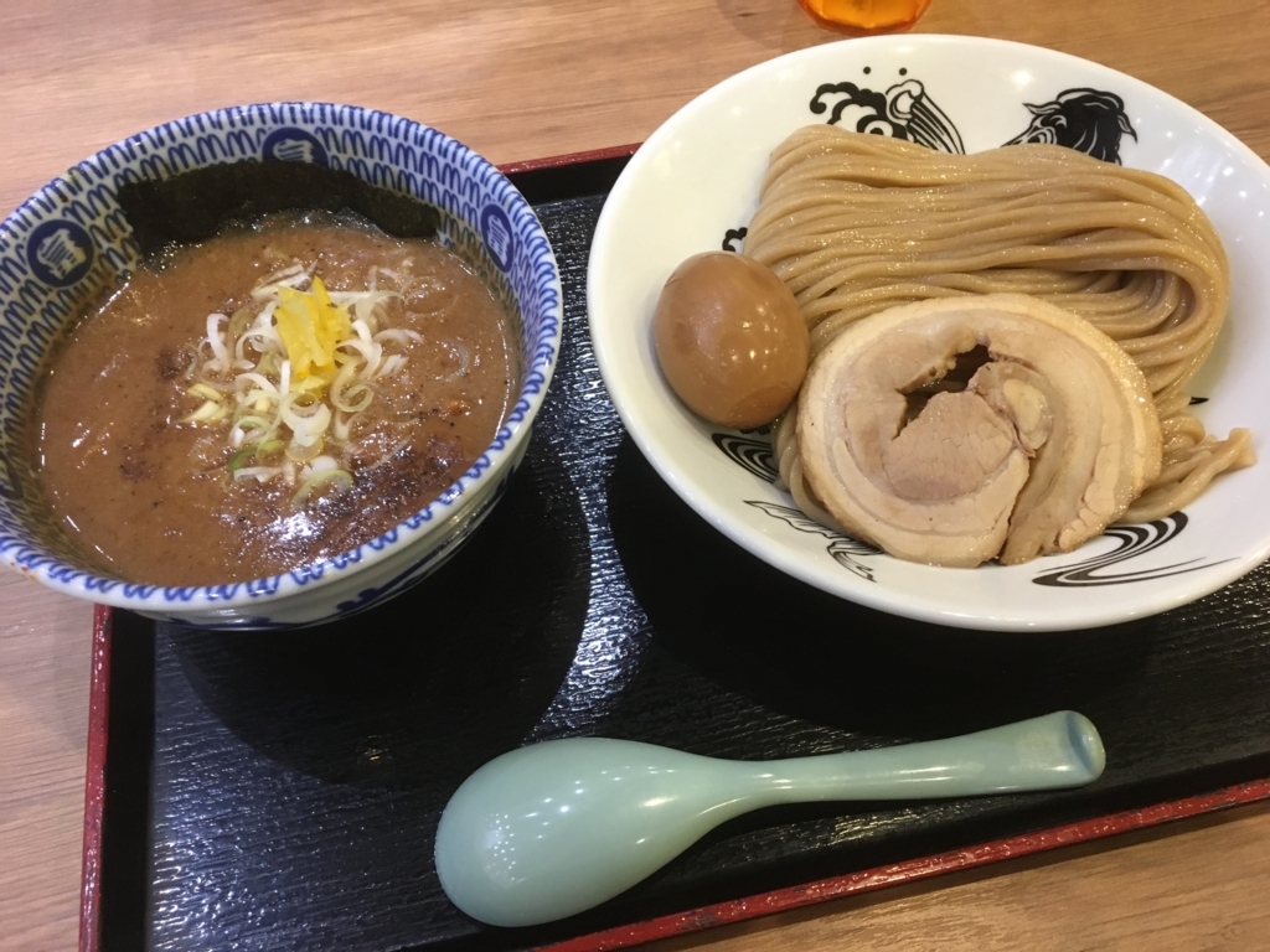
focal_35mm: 29
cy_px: 476
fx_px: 1064
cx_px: 635
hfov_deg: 61.7
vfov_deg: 48.2
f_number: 2.2
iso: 125
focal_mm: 4.15
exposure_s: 1/30
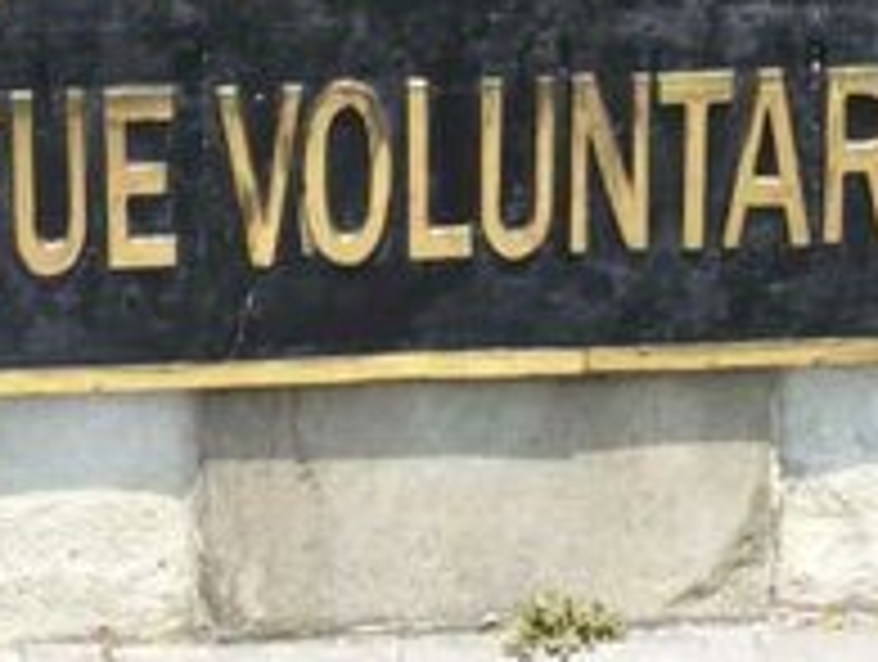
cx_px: 446
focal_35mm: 95
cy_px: -405
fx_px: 2414
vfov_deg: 14.3
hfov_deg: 20.6
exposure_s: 1/694
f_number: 2.2
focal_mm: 4.15
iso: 32
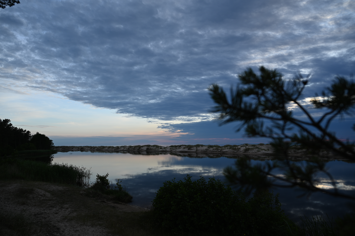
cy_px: 118
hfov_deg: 73.8
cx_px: 178
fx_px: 237
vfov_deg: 53.1
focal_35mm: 24
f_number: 4
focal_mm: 24
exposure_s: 1/200
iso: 100
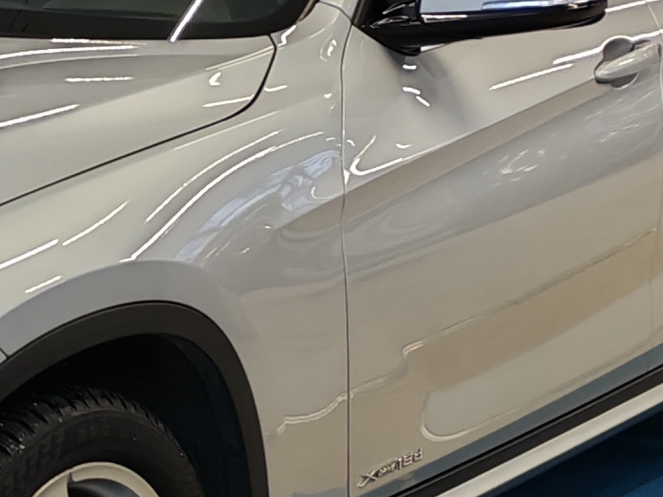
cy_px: 295
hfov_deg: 14.3
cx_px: -90
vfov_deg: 11.1
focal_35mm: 134
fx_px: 2566
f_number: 1.9
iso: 125
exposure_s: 1/100
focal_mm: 6.12
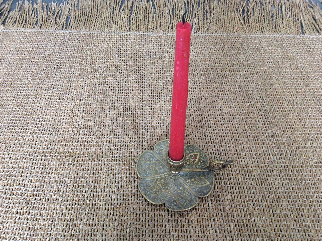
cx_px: 161
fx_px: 297
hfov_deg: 56.9
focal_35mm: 32
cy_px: 120
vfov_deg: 44.1
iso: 64
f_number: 2.4
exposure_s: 1/25
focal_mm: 3.3
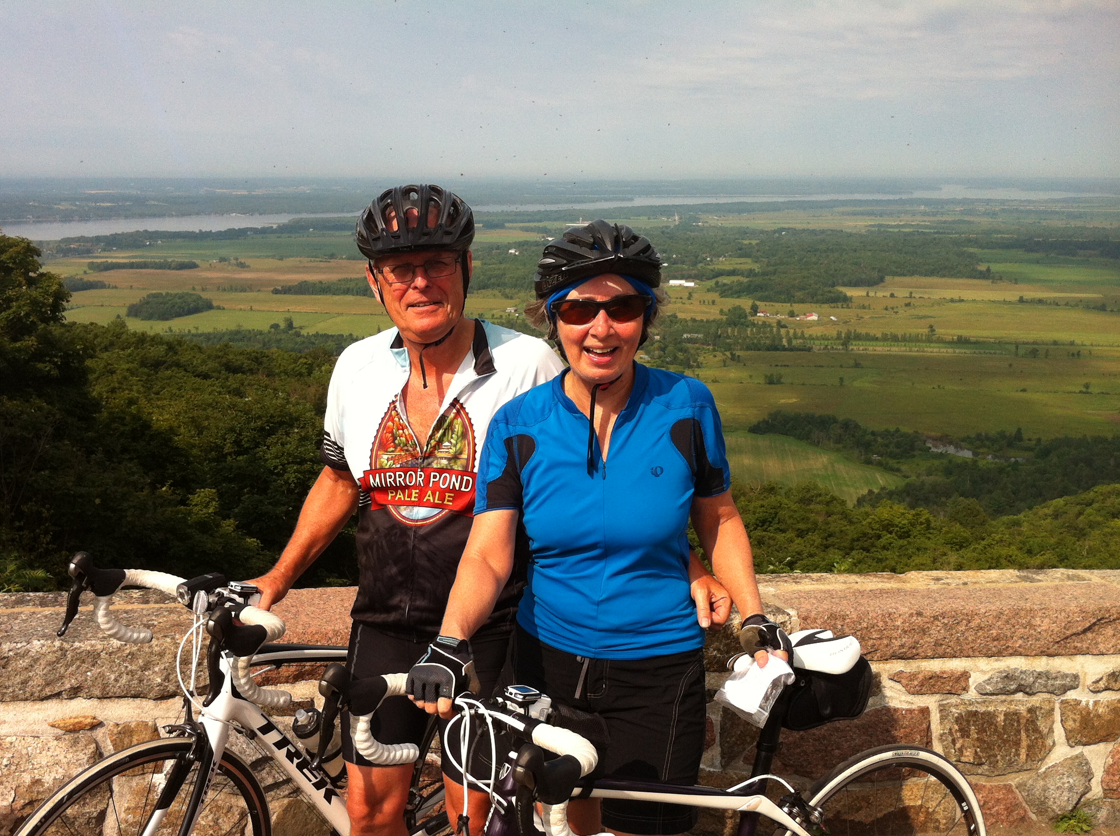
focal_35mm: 40
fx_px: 1292
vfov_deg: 35.8
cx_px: 484
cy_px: 473
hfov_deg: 46.7
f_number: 2.8
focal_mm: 3.85
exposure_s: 1/1257
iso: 80
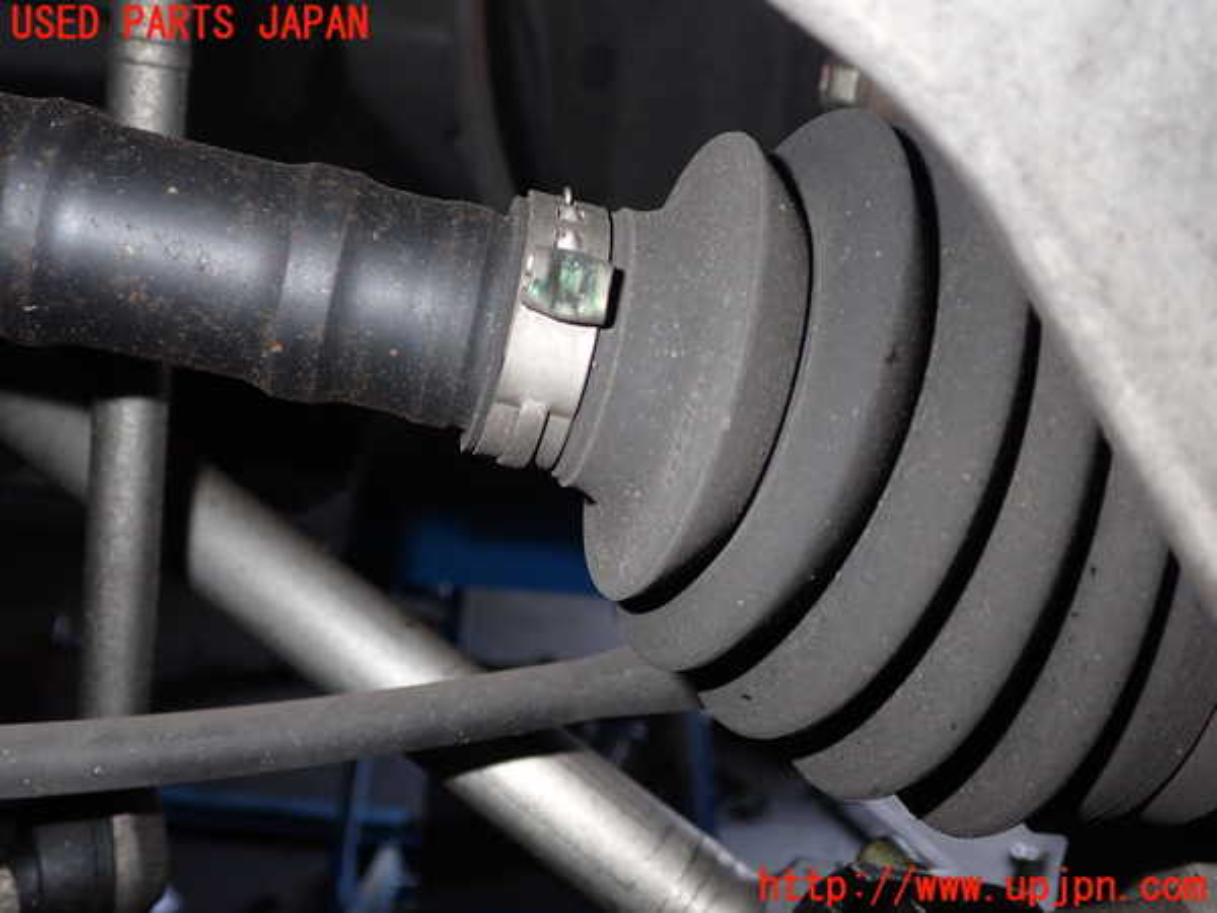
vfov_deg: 39.7
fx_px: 1266
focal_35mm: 36
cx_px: 608
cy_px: 456
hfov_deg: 51.4
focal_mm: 6.37
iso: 200
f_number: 7.1
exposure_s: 1/40
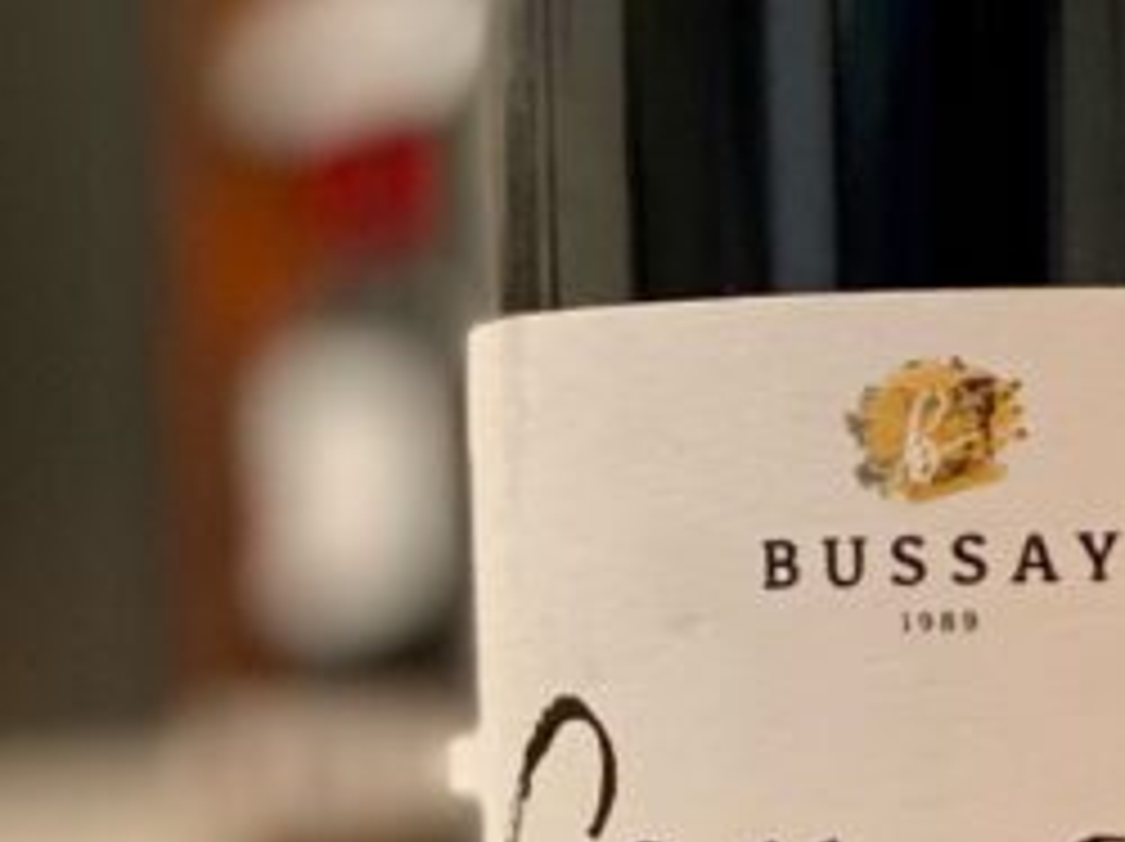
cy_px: 441
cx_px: 976
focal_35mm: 197
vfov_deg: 7.5
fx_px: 6396
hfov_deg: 10.0
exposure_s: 1/33
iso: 400
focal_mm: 6
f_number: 2
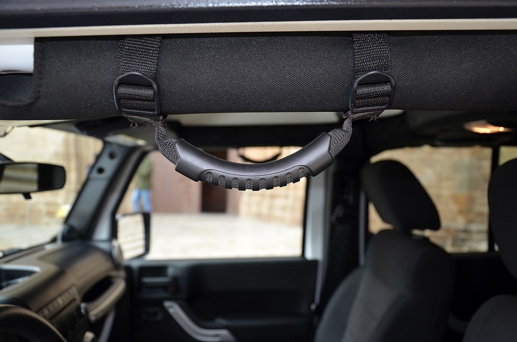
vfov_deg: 36.7
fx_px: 516
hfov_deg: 53.2
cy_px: 171
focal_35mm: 36
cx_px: 258
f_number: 3.8
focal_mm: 24
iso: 280
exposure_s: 1/125
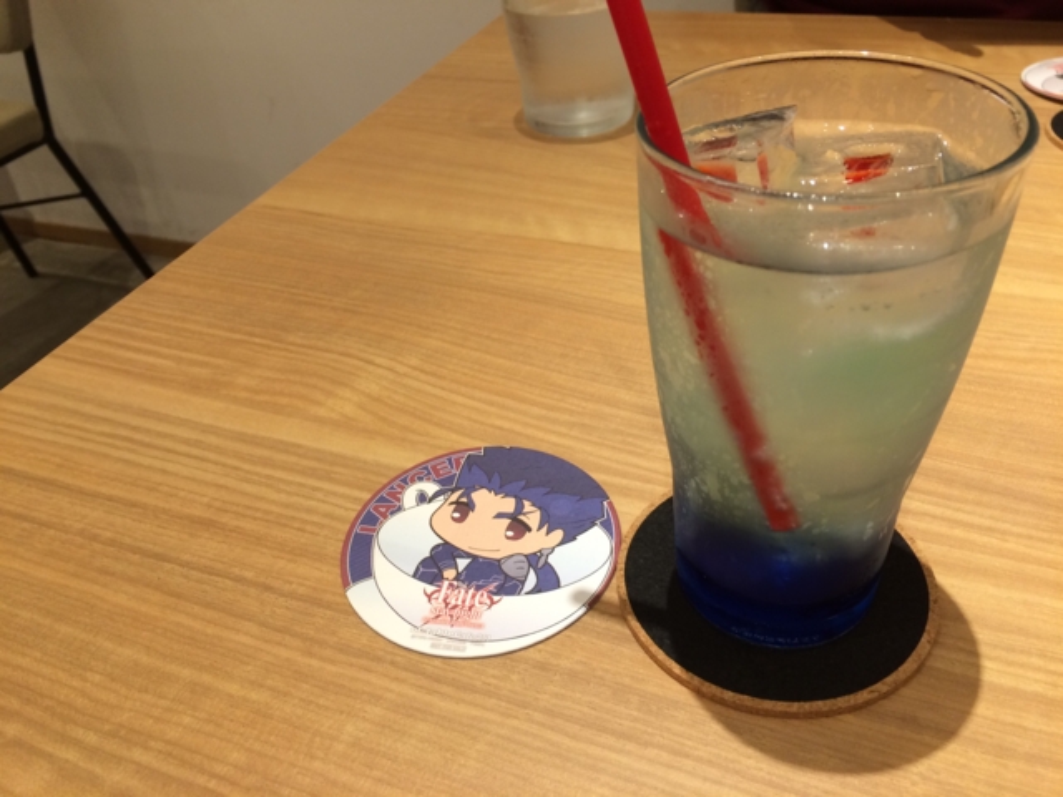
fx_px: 891
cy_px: 398
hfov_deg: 61.7
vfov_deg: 48.2
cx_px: 532
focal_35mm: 29
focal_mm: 4.15
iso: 80
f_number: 2.2
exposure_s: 1/30
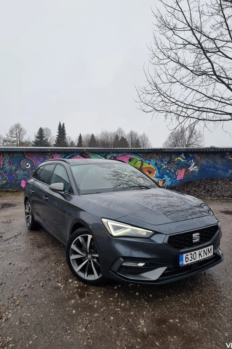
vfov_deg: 71.5
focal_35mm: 25
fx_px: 242
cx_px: 120
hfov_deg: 51.3
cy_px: 175
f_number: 1.8
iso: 100
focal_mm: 6.7
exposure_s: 1/100
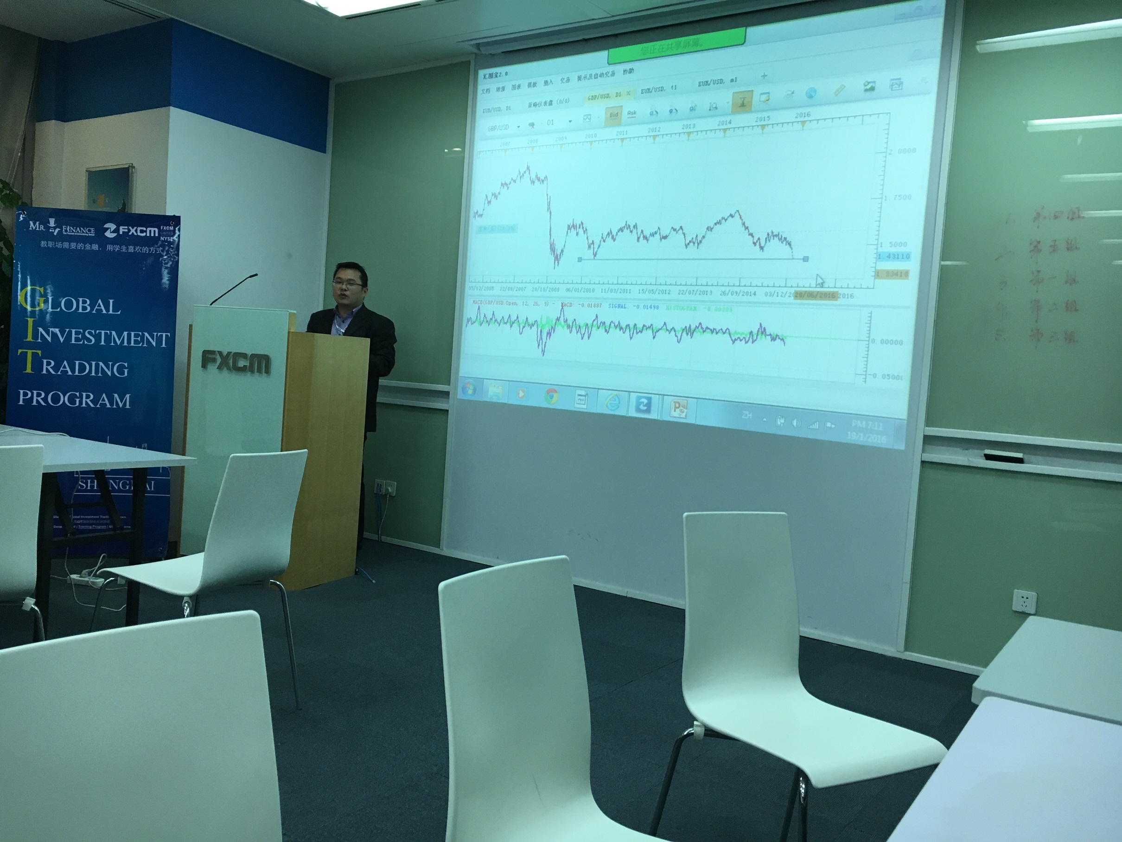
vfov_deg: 48.2
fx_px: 940
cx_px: 561
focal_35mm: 29
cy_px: 421
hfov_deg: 61.7
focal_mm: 4.15
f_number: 2.2
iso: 50
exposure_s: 1/33
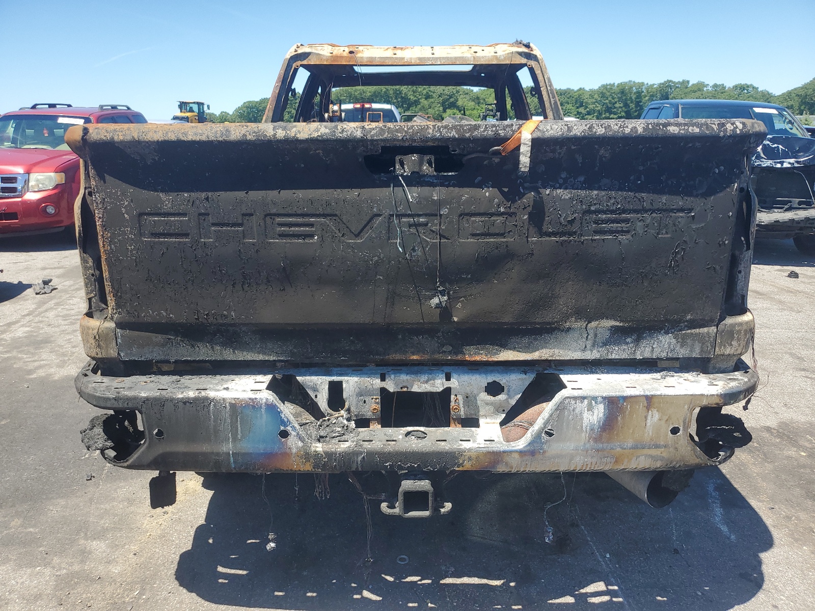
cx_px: 408
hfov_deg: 67.3
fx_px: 612
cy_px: 306
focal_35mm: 26
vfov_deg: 53.1
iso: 50
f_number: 1.5
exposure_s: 1/1429
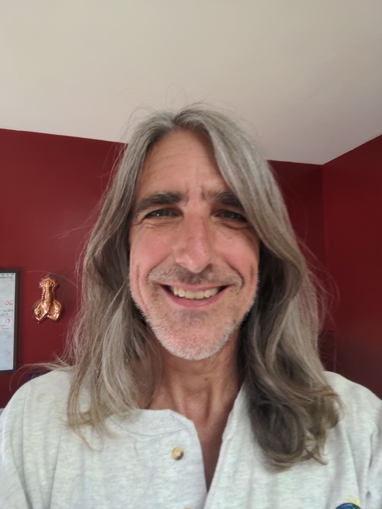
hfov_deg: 81.8
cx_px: 191
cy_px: 254
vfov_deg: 98.2
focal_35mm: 15
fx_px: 221
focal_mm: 2.51
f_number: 2
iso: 148
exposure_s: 1/40
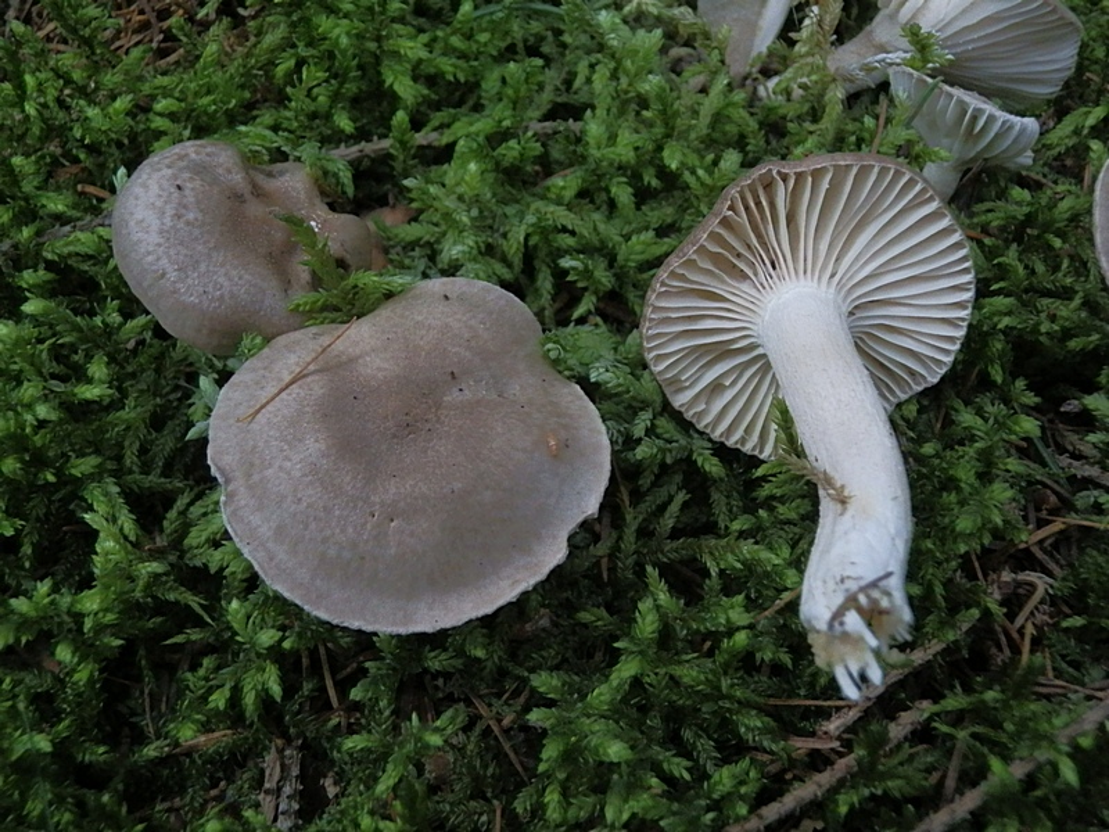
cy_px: 416
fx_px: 1185
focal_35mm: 37
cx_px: 554
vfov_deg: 38.7
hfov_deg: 50.1
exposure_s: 1/200
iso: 800
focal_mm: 6.7
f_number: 3.9
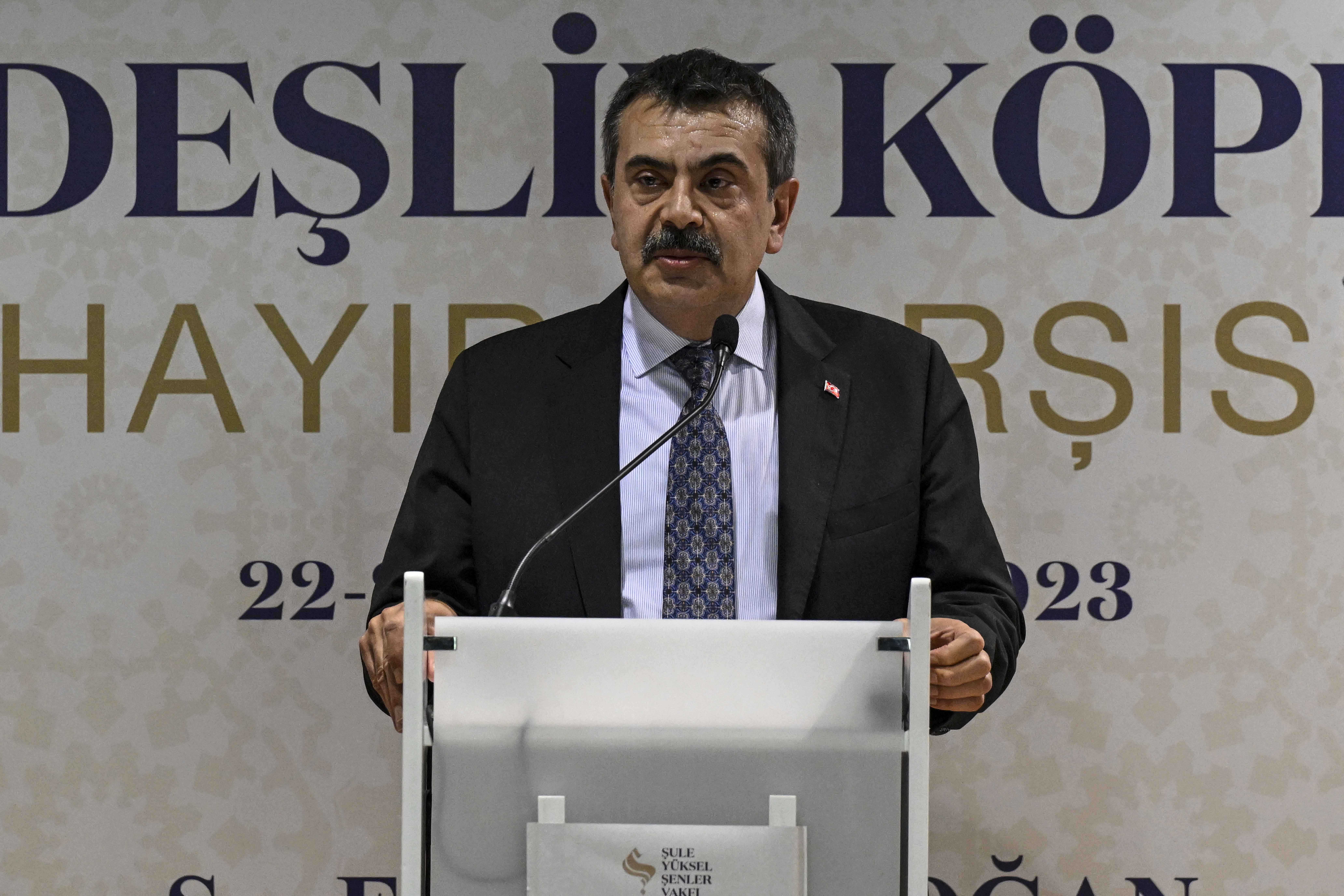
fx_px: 11199
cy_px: 448
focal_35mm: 300
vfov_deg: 4.6
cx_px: 672
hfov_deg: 6.9
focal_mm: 200
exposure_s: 1/320
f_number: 3.5
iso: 4000
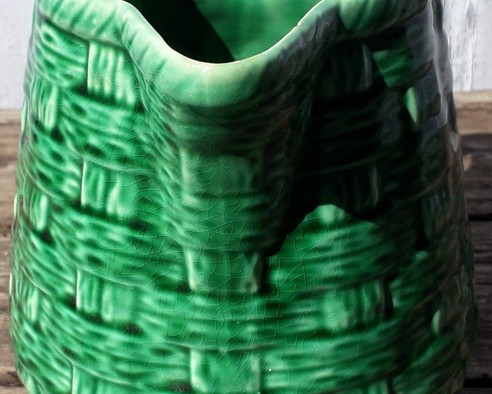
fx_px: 524
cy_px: 191
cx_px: 244
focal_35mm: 36
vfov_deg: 41.2
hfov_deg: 50.3
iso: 40
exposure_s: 1/1565
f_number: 1.9
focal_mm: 3.6
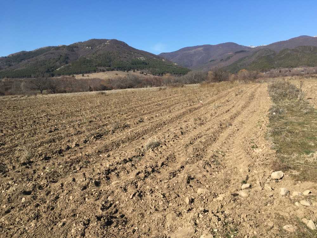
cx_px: 158
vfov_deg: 48.2
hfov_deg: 61.7
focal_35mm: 29
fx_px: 266
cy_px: 119
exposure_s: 1/1374
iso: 25
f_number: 2.2
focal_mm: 4.15
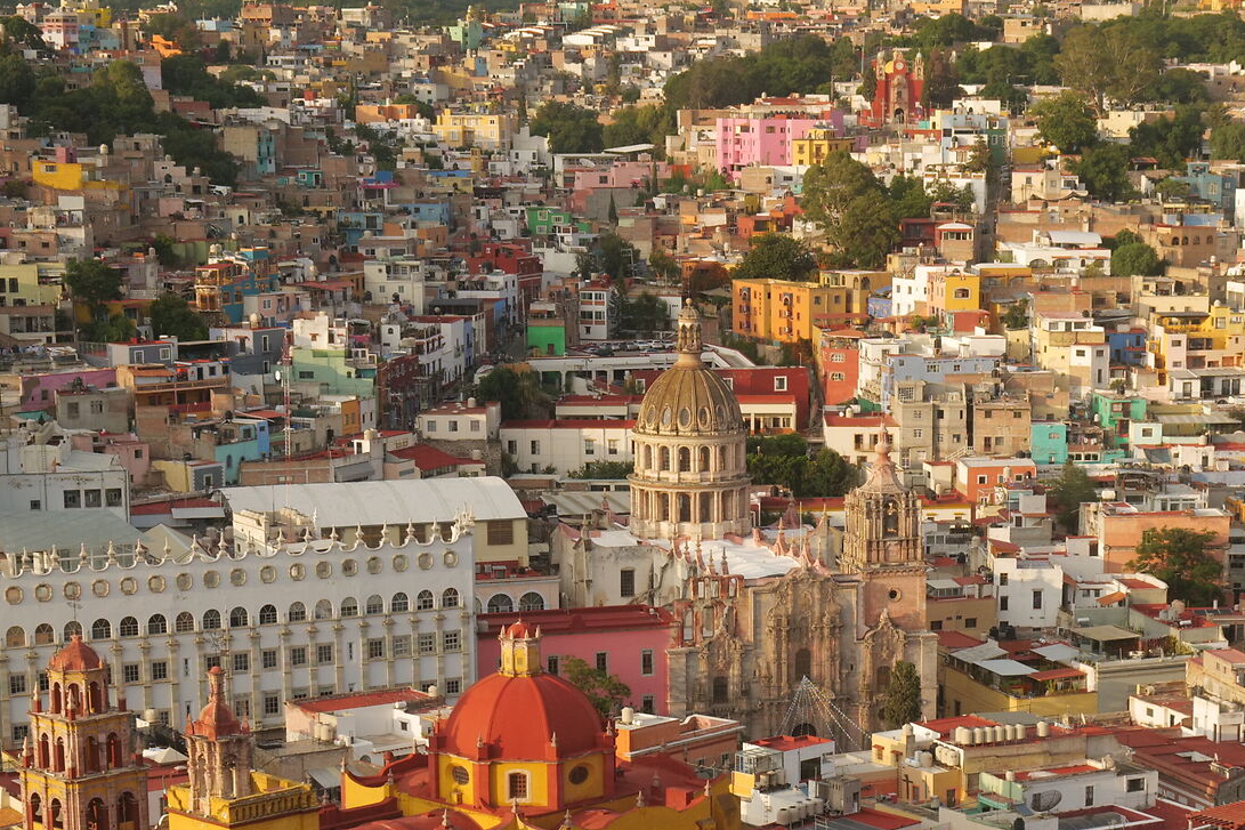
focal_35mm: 88
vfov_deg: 15.3
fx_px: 3043
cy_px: 765
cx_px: 820
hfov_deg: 23.0
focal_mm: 40
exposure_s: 1/30
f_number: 8
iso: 640
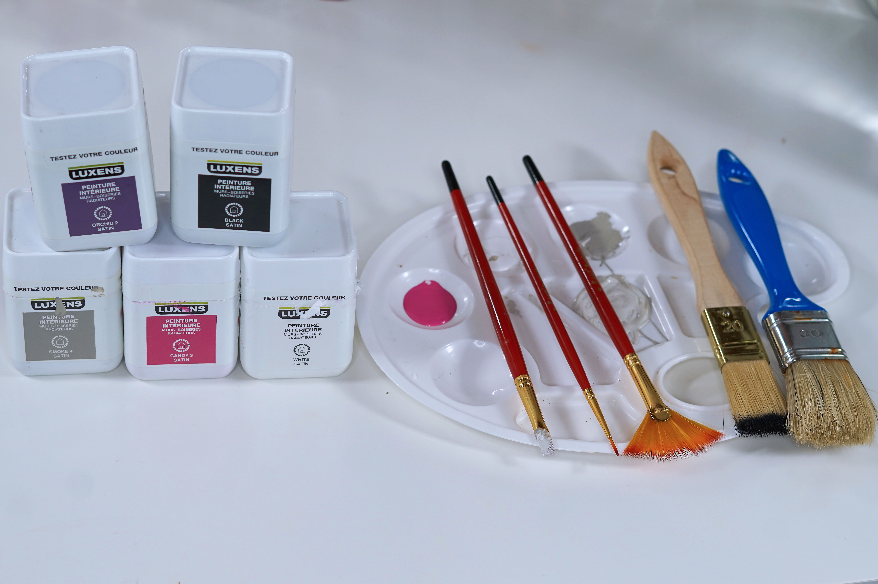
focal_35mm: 75
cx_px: 439
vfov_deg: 18.2
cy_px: 292
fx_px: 1828
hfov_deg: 27.0
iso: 100
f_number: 4.5
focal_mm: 50
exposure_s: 1/80
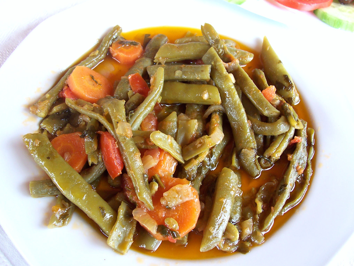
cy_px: 133
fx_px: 378
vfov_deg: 38.7
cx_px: 177
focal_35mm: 37
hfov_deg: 50.1
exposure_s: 1/90
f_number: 2.8
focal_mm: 5.6
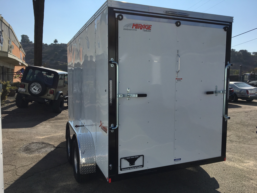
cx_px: 128
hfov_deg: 61.7
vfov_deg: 48.2
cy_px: 96
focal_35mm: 29
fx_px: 215
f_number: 2.2
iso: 25
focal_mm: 4.15
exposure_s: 1/2481
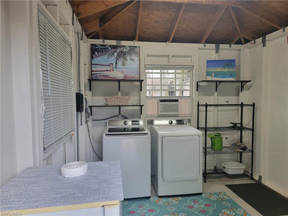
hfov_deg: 71.6
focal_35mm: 24
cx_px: 144
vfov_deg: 56.8
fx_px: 200
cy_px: 108
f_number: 1.8
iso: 80
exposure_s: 1/120
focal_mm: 6.7
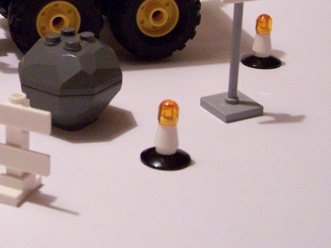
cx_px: 28
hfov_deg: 18.4
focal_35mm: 105
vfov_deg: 13.9
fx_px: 1004
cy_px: 2
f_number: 3
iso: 400
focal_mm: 8.5
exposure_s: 1/15
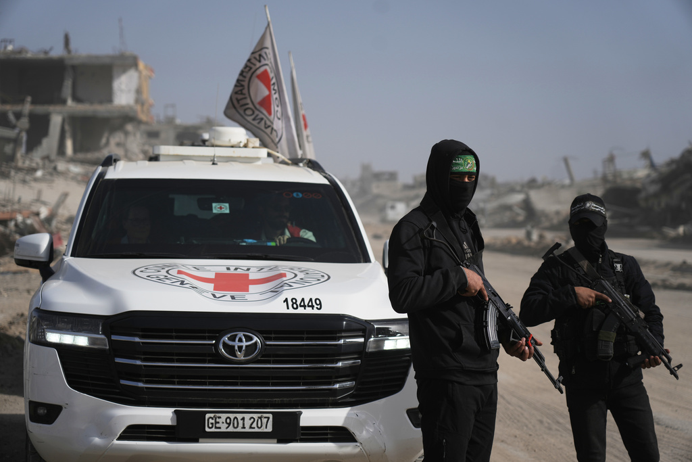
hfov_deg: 22.1
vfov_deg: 14.9
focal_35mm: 92
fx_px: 1769
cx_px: 346
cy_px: 231
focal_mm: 92
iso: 64
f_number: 4
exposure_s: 1/2500
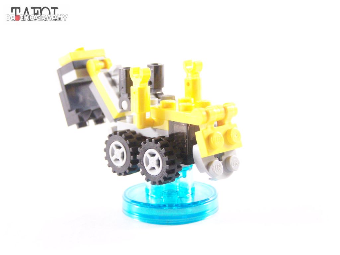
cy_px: 128
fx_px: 737
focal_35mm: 75
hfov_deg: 26.0
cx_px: 170
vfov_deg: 19.6
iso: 400
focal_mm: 12.4
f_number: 3.2
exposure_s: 1/45
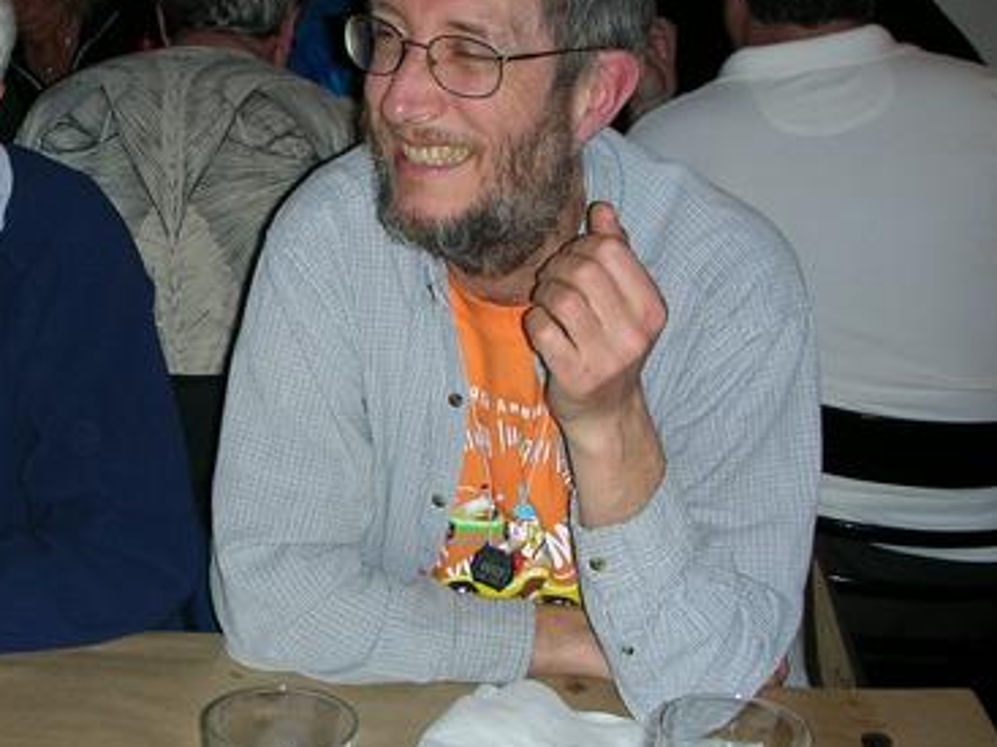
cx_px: 144
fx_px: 1756
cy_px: 372
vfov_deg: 24.0
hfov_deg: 30.6
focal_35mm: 61
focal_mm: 5.8
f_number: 3
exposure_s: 1/60.1
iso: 72
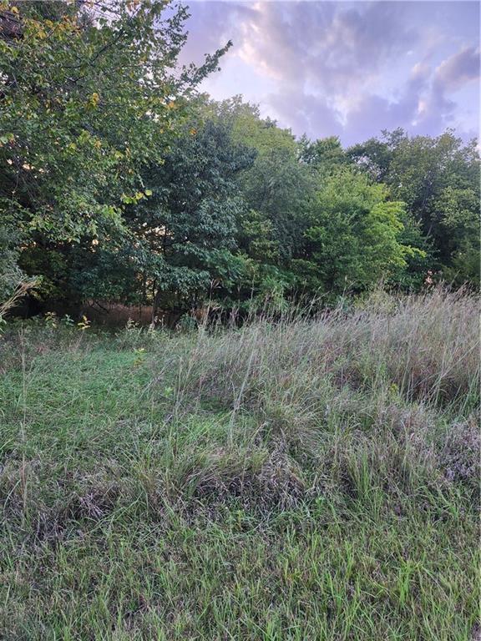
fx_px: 426
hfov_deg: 58.9
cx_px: 240
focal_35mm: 23
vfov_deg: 73.9
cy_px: 320
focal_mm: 5.54
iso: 125
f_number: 1.8
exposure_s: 1/180
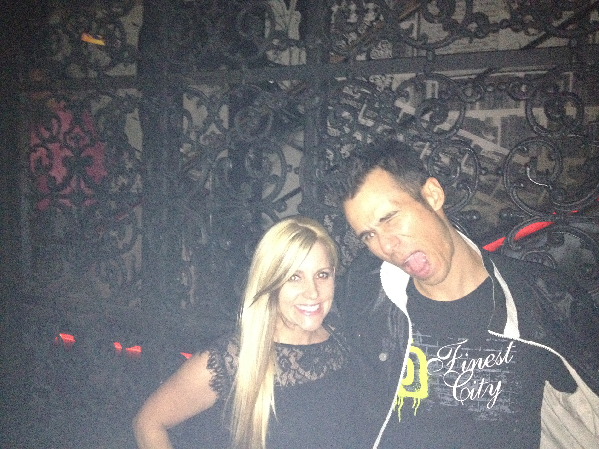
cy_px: 224
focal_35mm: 35
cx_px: 300
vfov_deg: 40.7
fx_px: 606
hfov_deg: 52.6
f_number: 2.4
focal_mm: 4.28
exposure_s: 1/16
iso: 640
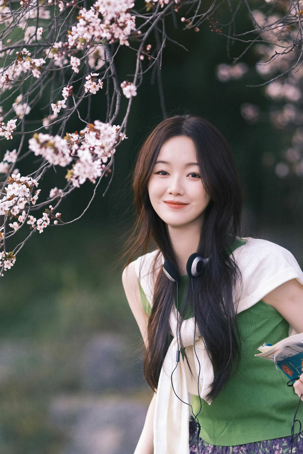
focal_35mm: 203
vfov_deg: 10.1
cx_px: 152
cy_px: 227
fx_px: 2563
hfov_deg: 6.8
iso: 2000
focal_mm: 135
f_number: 2
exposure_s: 1/1300
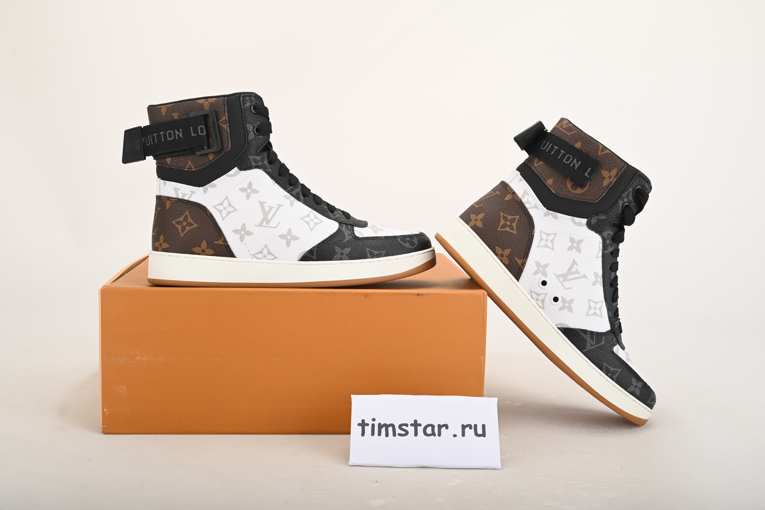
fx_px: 872
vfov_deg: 32.7
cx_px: 382
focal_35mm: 41
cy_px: 255
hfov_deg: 47.4
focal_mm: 41
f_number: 11
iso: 100
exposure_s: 1/200
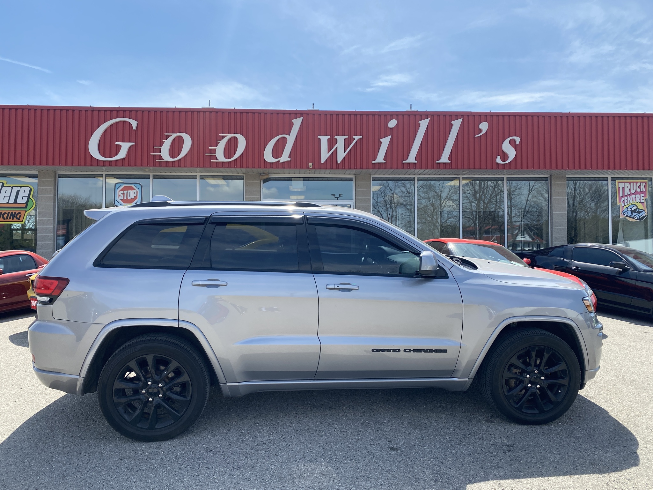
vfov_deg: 53.1
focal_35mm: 26
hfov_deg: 67.3
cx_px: 326
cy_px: 245
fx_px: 490
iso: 32
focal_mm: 4.25
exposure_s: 1/2688
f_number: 1.8
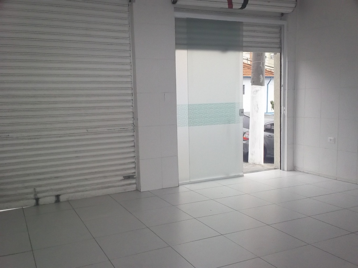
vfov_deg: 37.7
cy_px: 134
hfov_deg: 49.0
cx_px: 179
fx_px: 393
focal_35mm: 38
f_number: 4.5
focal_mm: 6.3
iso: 360
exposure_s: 1/200
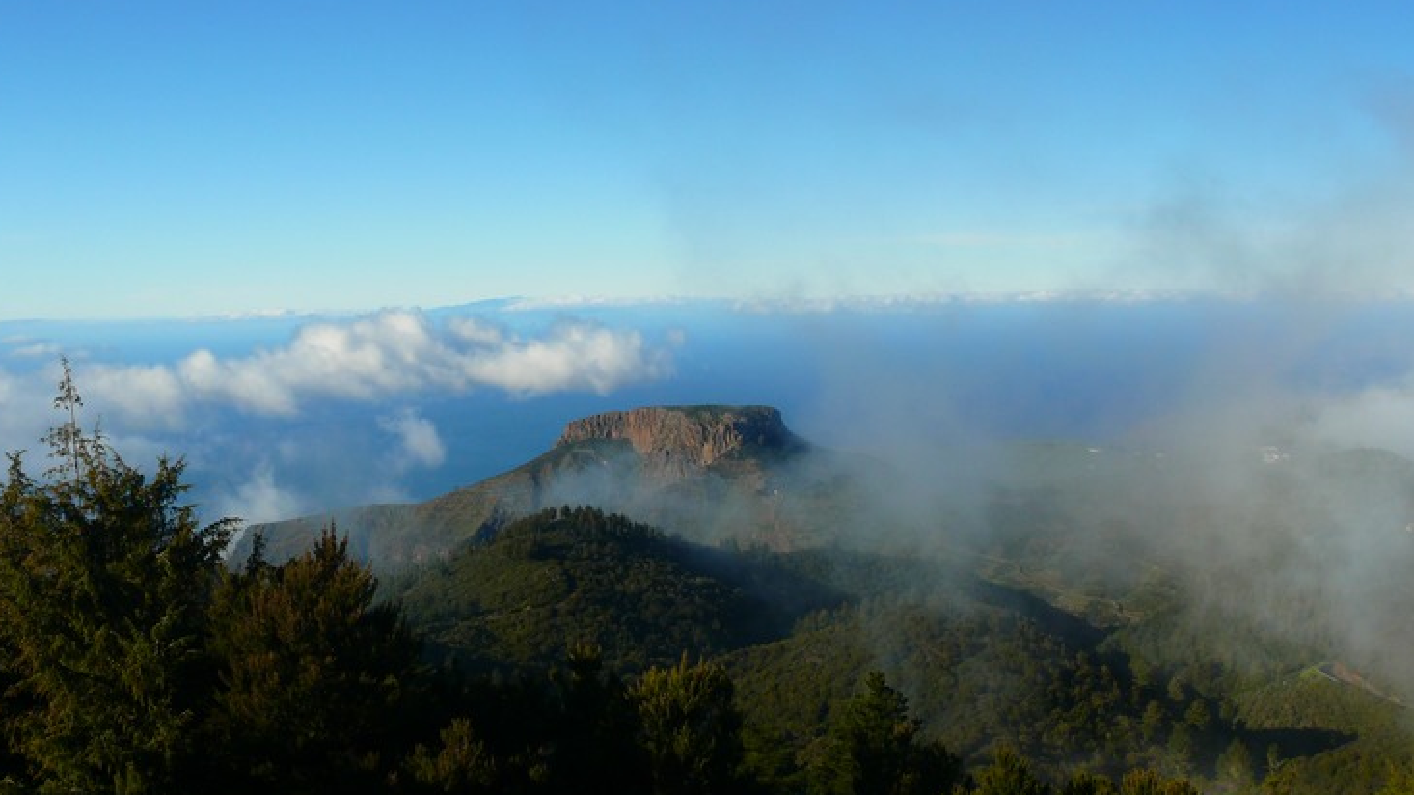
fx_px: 1462
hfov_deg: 51.6
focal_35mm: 39
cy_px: 401
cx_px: 694
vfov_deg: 30.4
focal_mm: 7.4
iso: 100
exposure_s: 1/200
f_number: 5.6
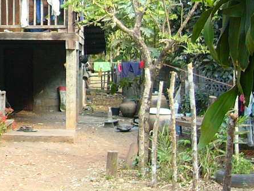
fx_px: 734
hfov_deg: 18.4
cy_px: 5
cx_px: -67
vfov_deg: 14.6
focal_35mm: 100
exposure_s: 1/125
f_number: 2.8
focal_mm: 5.8
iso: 100
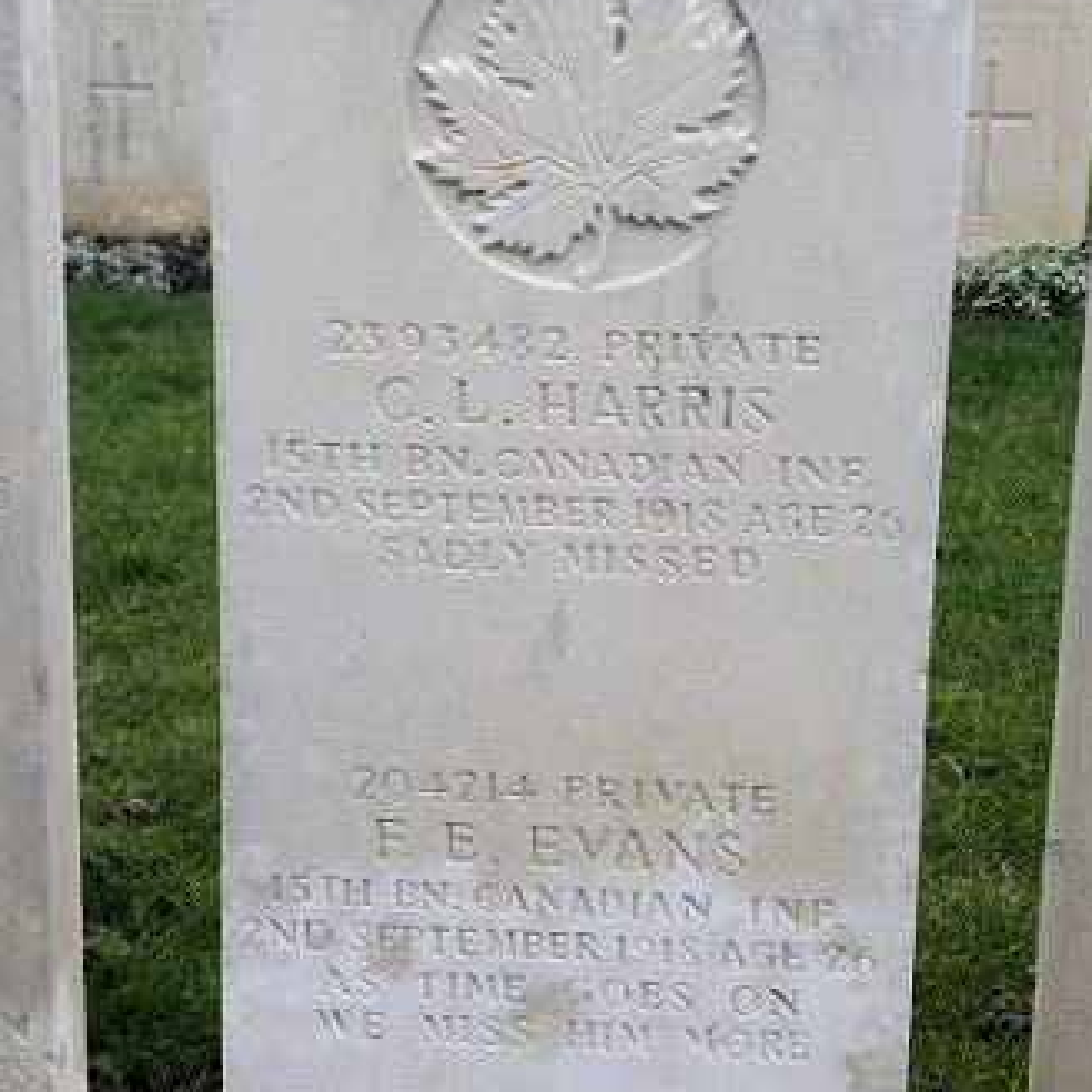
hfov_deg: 24.7
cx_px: 553
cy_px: 533
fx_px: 2498
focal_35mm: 70
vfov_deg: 24.7
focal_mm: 10.3
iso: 64
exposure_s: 1/104
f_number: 3.5
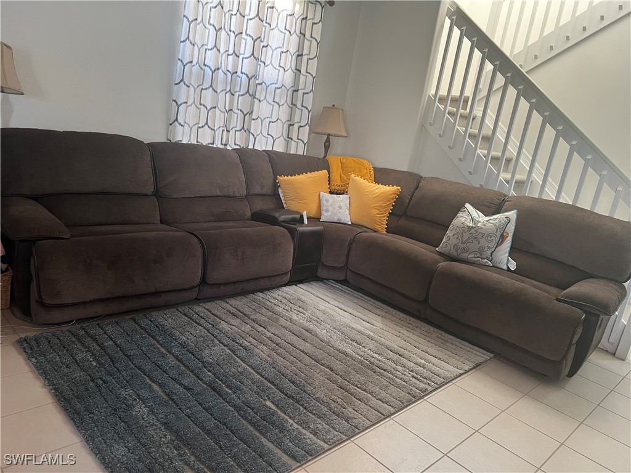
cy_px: 236
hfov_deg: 67.3
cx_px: 316
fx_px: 474
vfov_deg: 53.1
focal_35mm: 26
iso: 250
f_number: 1.5
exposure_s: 1/60
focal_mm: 5.7
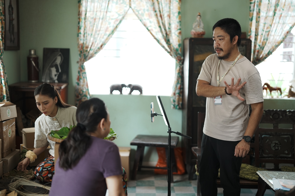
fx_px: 410
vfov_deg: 27.0
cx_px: 148
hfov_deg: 39.6
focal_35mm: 50
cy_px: 98
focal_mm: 50
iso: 200
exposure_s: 1/320
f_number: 1.4
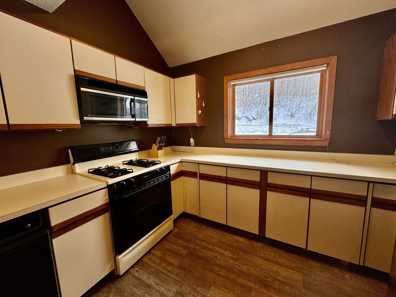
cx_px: 198
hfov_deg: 102.1
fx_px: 160
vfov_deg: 85.7
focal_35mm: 14
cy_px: 148
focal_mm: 2.22
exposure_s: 1/120
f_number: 2.2
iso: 64
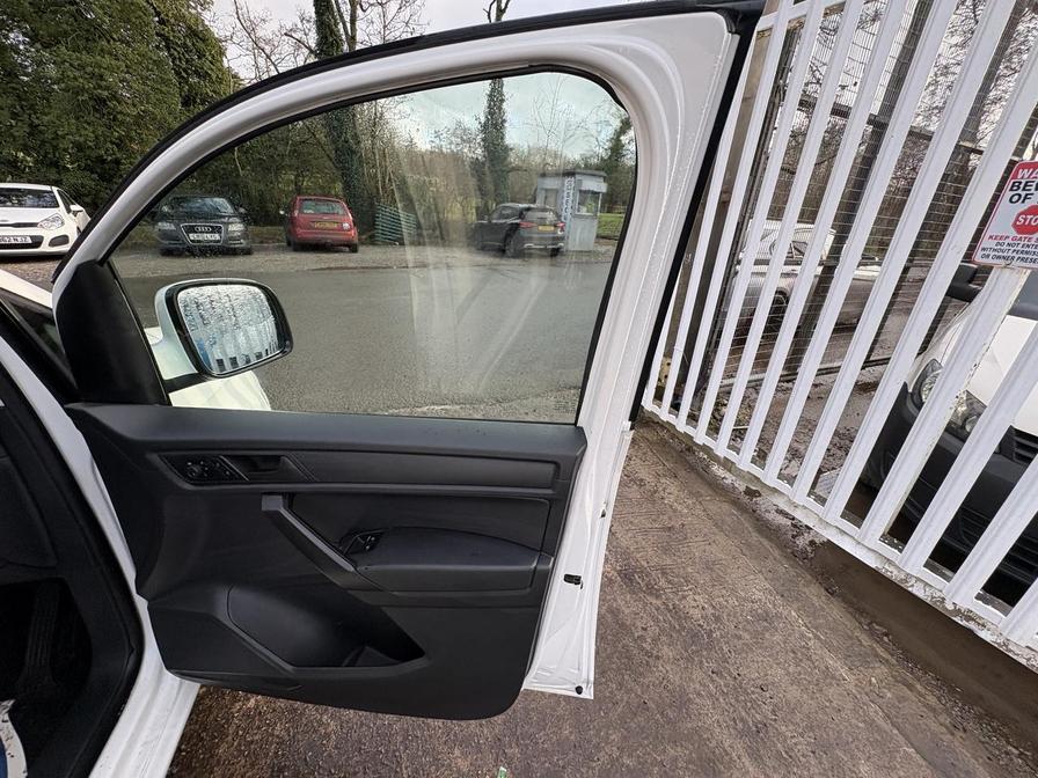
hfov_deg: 102.1
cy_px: 389
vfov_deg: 85.7
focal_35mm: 14
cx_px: 519
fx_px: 420
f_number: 2.2
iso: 50
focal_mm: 2.22
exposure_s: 1/207
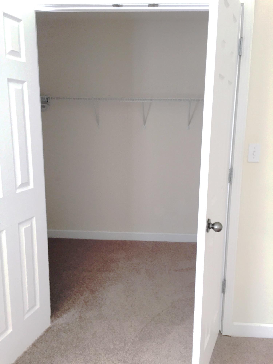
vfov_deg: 61.7
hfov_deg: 48.2
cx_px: 136
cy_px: 182
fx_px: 305
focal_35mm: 29
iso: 80
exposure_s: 1/30
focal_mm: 4.15
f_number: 2.2
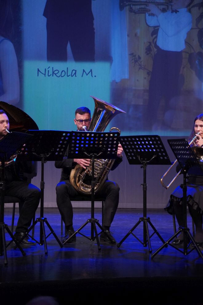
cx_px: 102
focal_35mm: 75
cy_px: 152
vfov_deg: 27.0
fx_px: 634
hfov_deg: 18.2
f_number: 2.8
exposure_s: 1/160
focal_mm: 50
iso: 2000
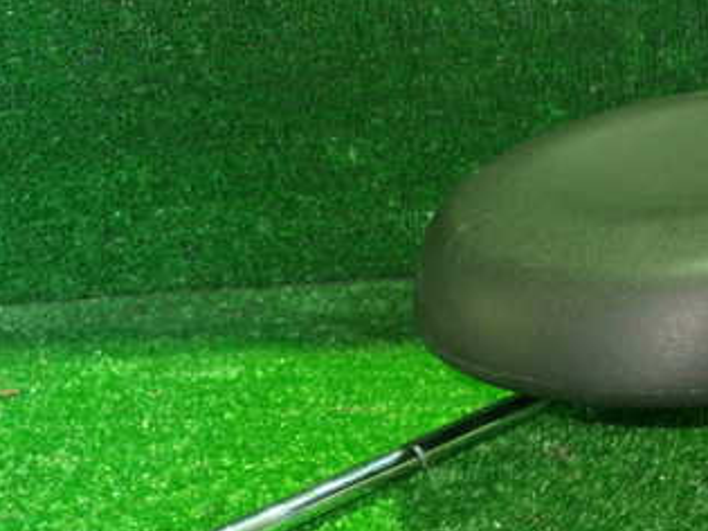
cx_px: 596
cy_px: 428
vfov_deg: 23.6
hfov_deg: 30.7
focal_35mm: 61
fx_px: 1247
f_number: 2.4
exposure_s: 1/20
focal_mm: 5.79
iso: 800
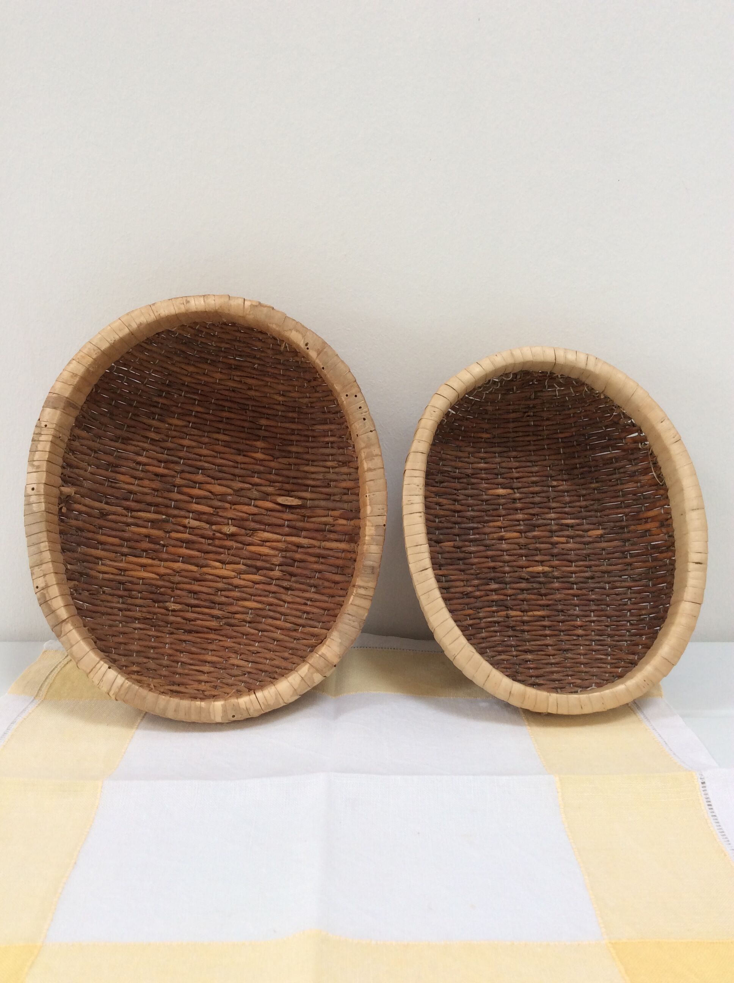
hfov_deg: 44.1
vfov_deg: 56.9
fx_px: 907
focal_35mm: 32
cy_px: 492
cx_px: 367
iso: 40
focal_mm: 3.3
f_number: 2.4
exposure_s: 1/25
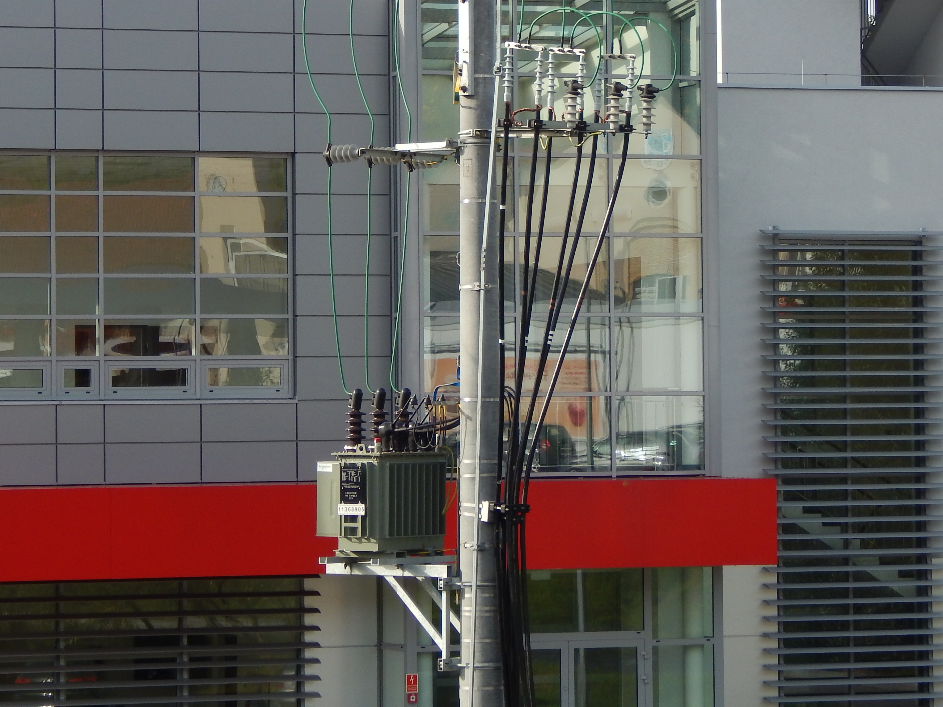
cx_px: 479
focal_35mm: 157
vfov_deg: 9.4
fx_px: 4277
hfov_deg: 12.6
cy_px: 238
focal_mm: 18.7
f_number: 4.5
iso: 125
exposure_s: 1/400
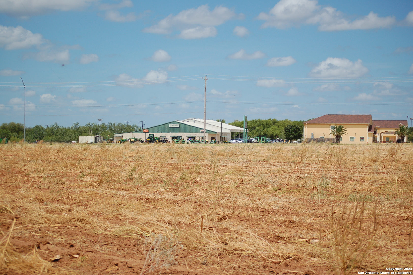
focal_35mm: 82
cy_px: 138
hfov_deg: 24.6
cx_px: 206
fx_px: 946
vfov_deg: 16.5
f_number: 4.5
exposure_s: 1/2000
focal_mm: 55
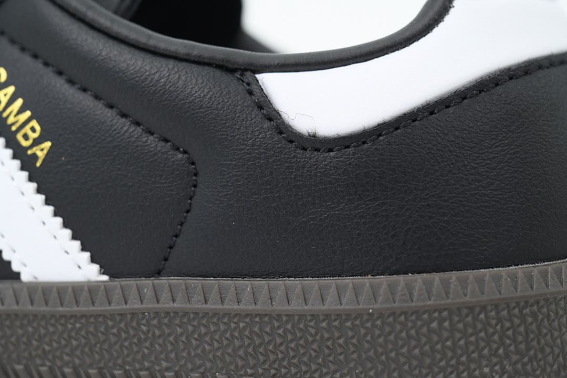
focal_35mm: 120
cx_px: 284
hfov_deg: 17.1
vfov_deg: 11.4
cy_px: 189
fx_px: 1890
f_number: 9
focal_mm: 120
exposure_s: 1/100
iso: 400
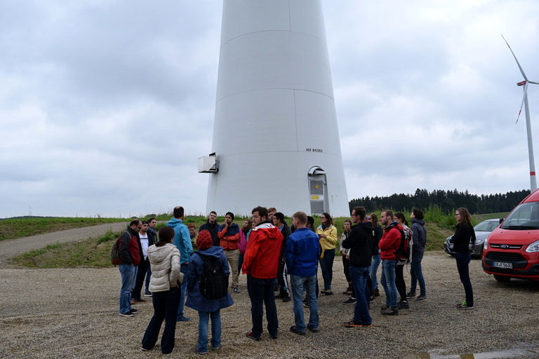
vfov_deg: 47.9
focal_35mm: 27
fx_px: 404
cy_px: 180
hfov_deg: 67.4
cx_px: 270
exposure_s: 1/200
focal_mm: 18
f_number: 7.1
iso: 400
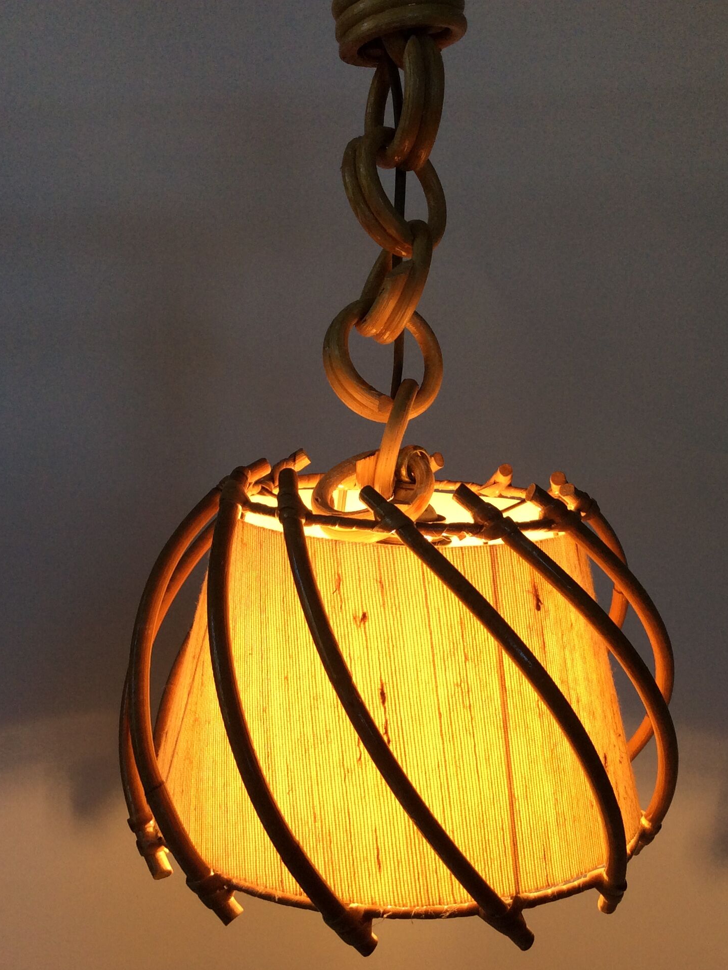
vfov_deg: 43.8
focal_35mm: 43
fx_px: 1205
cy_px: 486
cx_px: 408
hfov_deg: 33.6
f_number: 2.4
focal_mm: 3.3
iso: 50
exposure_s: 1/100
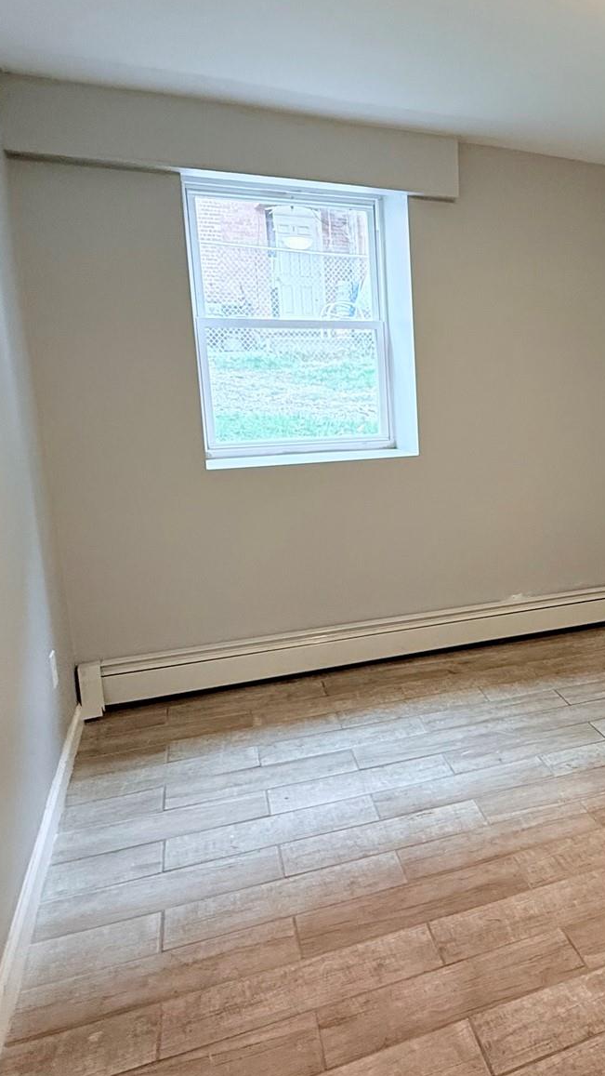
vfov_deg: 69.8
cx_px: 572
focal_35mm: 27
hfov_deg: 39.1
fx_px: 770
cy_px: 500
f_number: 2.2
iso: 200
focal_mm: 2.22
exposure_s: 1/60
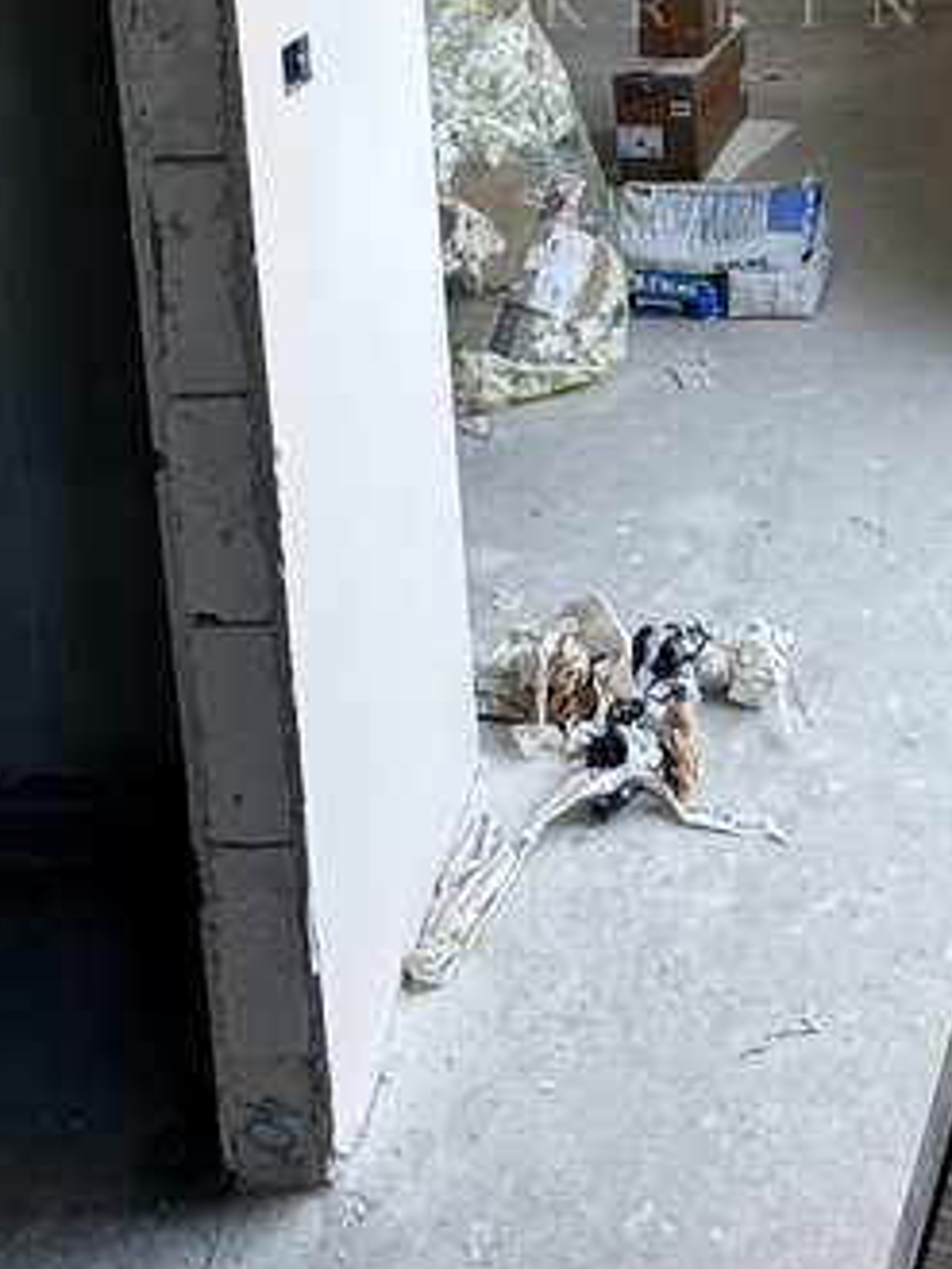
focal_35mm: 46
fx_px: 1686
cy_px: -116
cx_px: 759
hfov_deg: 30.8
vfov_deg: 35.5
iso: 40
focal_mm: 2.22
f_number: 2.2
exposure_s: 1/99
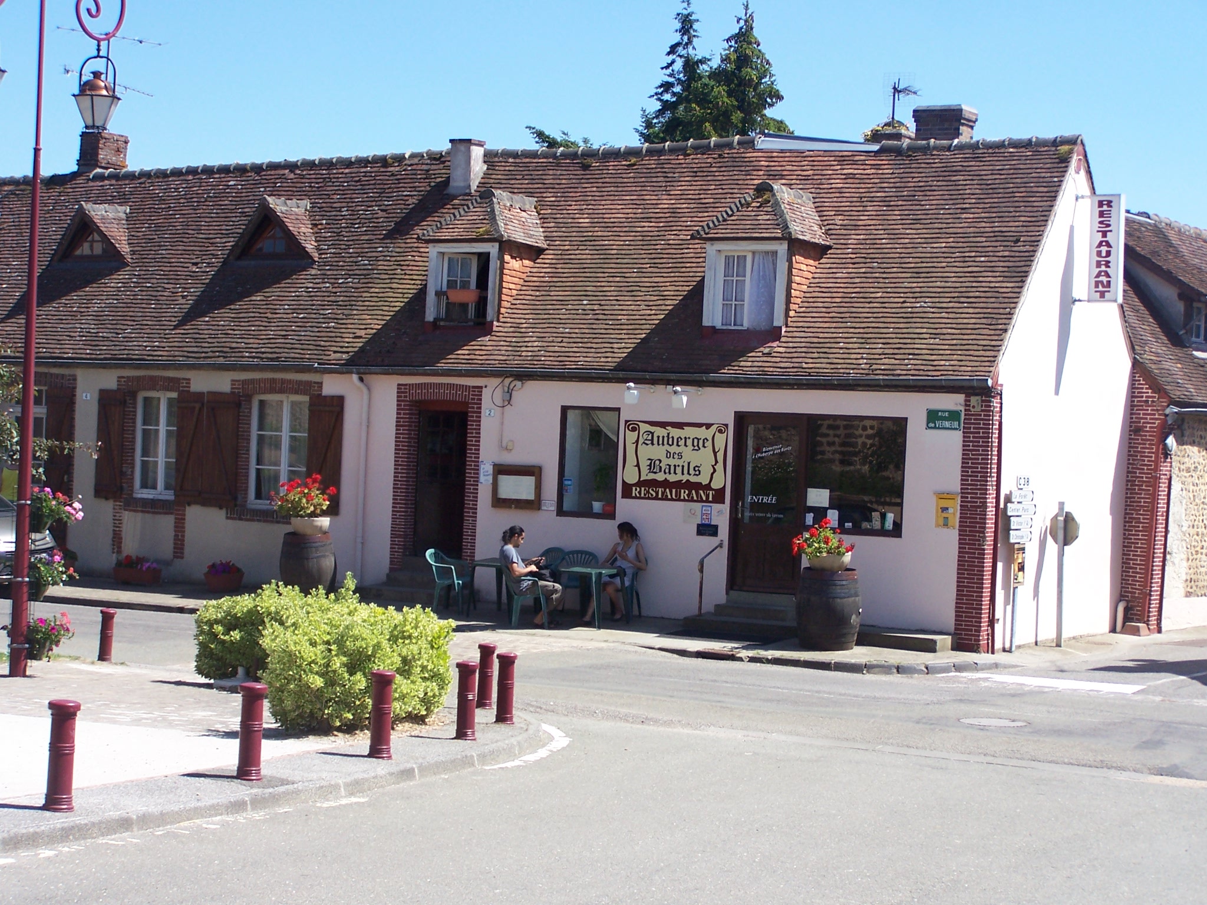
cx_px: 604
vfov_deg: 21.3
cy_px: 452
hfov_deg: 28.2
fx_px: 2406
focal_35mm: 69
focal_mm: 11.5
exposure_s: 1/750
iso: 80
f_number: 3.2
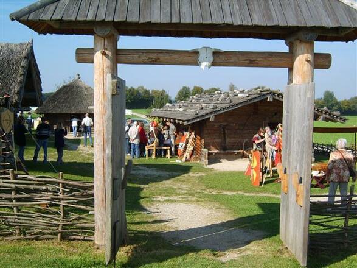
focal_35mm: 44
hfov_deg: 43.0
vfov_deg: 32.9
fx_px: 454
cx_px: 178
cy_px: 134
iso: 50
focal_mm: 9.2
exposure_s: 1/750
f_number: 3.1
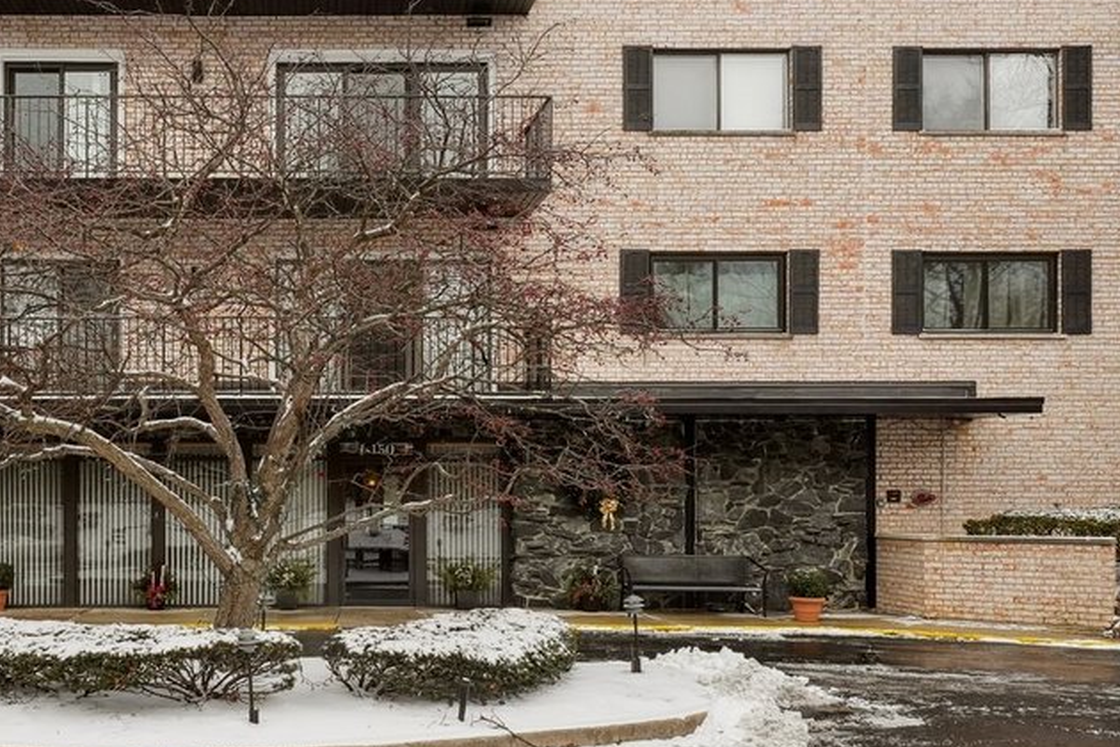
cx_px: 258
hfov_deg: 50.6
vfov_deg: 36.3
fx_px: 1120
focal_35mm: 36
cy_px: 221
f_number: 8
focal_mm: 14
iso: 400
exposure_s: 1/400
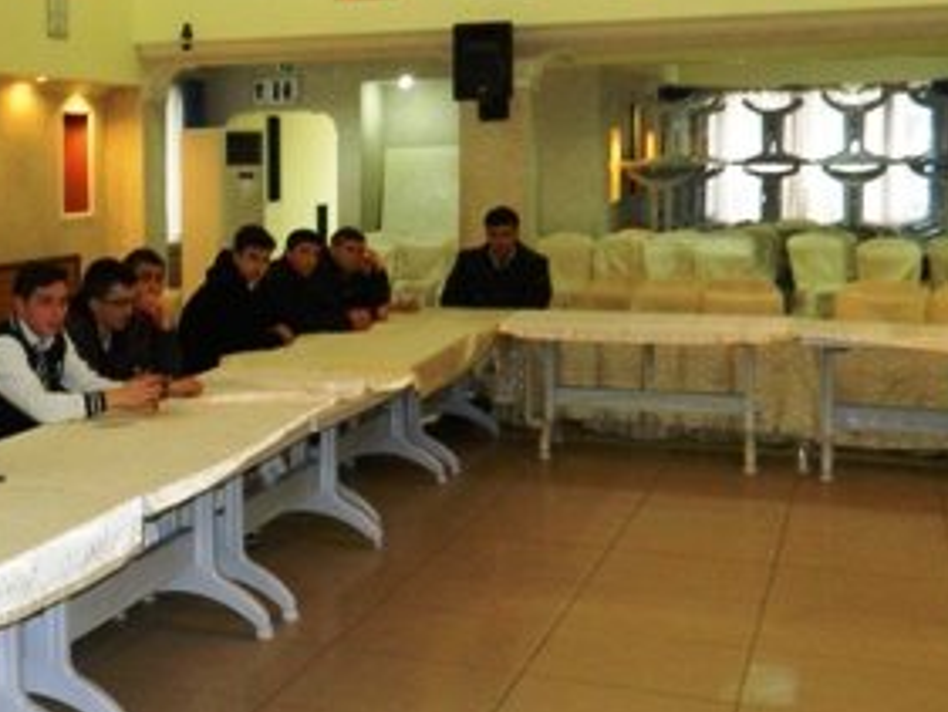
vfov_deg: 25.5
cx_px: 10
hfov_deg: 31.4
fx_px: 1562
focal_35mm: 57
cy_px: 226
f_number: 3.1
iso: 220
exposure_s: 1/30
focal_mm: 4.5
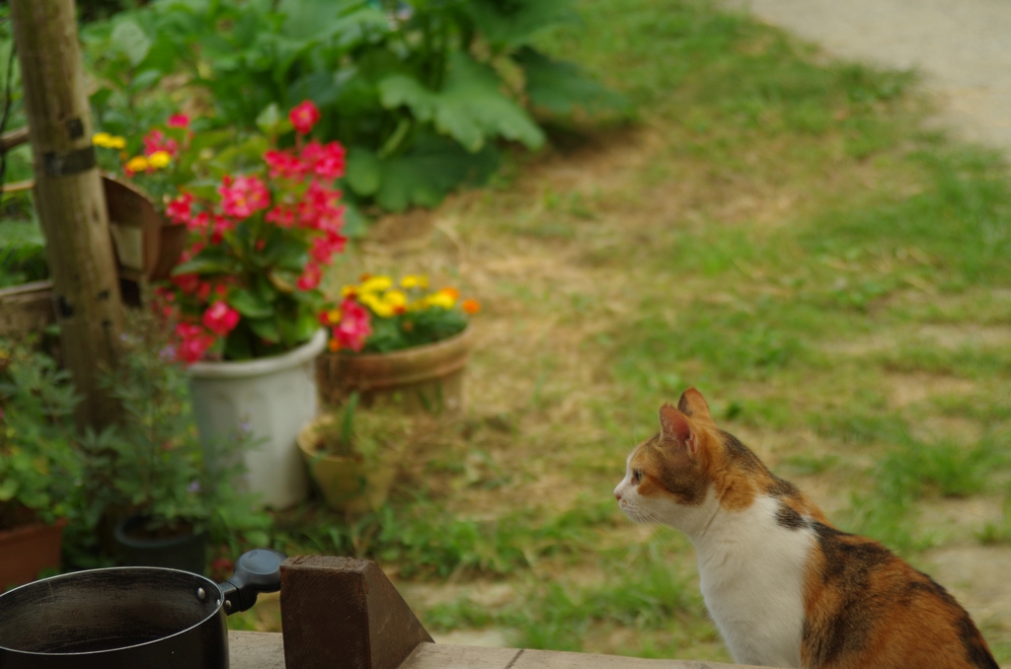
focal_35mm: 105
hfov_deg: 19.5
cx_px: 506
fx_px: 2942
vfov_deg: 13.0
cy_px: 334
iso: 200
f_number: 4.5
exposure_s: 1/125
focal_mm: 70
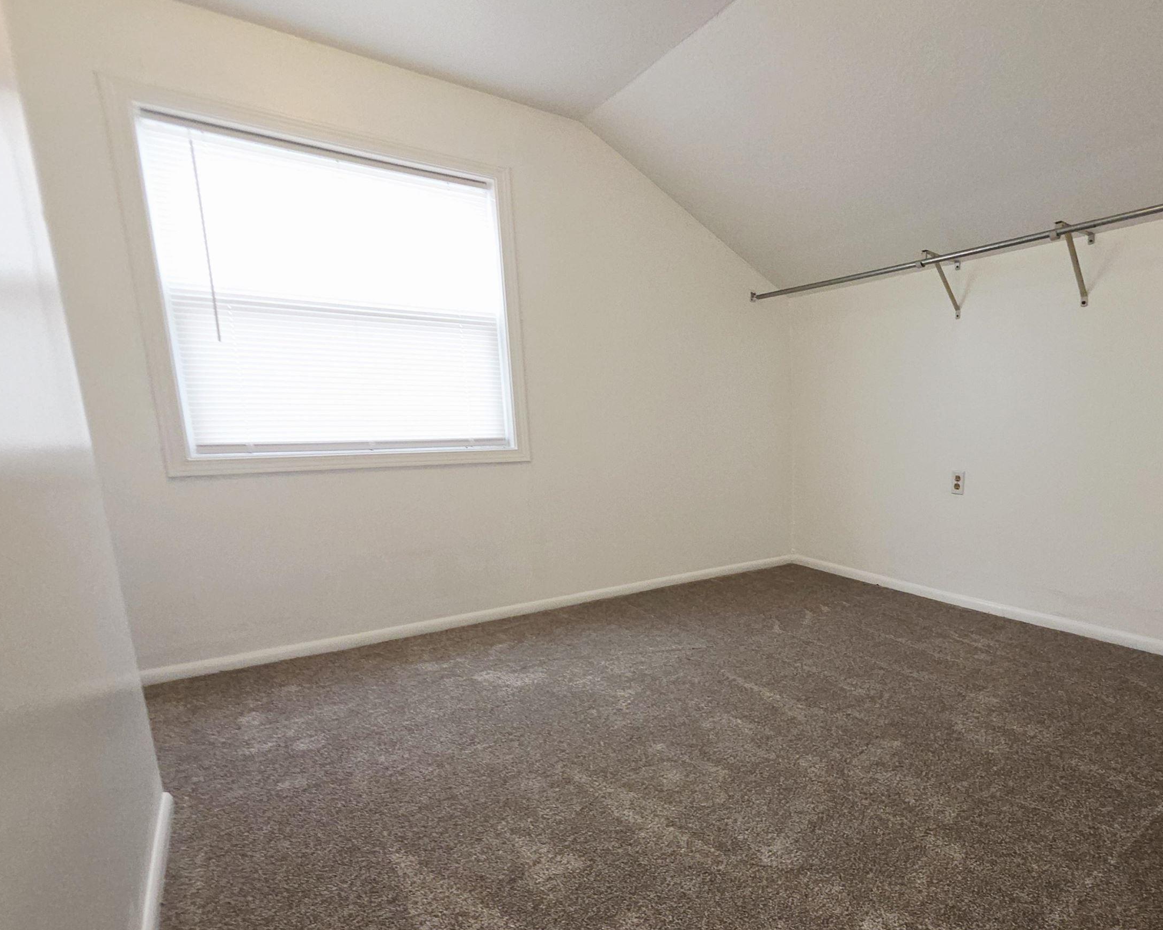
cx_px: 794
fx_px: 619
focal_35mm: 18
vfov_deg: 73.3
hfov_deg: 82.8
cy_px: 539
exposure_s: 1/60.2
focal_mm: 2.2
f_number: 1.9
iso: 125
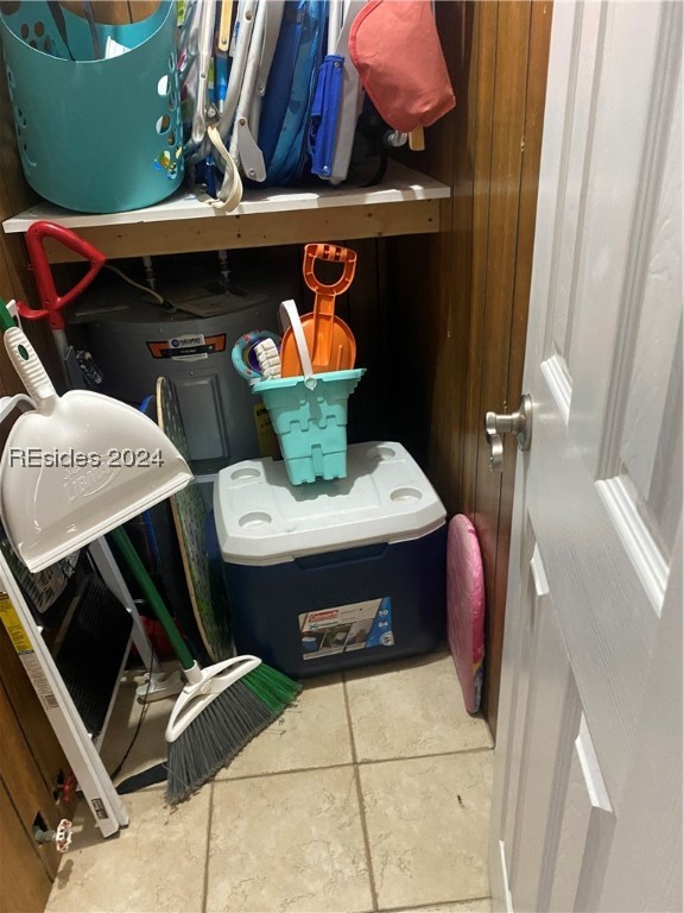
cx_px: 342
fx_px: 685
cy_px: 456
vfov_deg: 67.3
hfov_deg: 53.1
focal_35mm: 26
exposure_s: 1/40
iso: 500
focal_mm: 4.25
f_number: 1.8
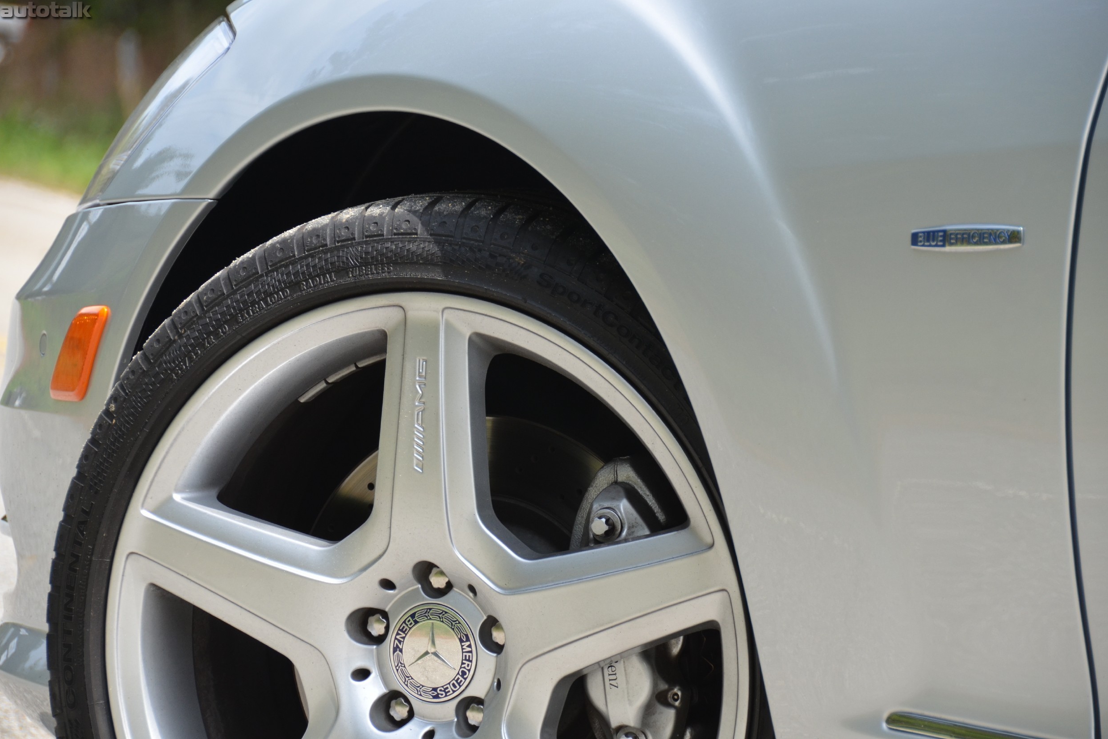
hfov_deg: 12.2
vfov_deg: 8.1
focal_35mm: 169
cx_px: 550
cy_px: 370
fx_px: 5202
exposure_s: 1/1000
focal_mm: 112
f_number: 5.3
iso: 450
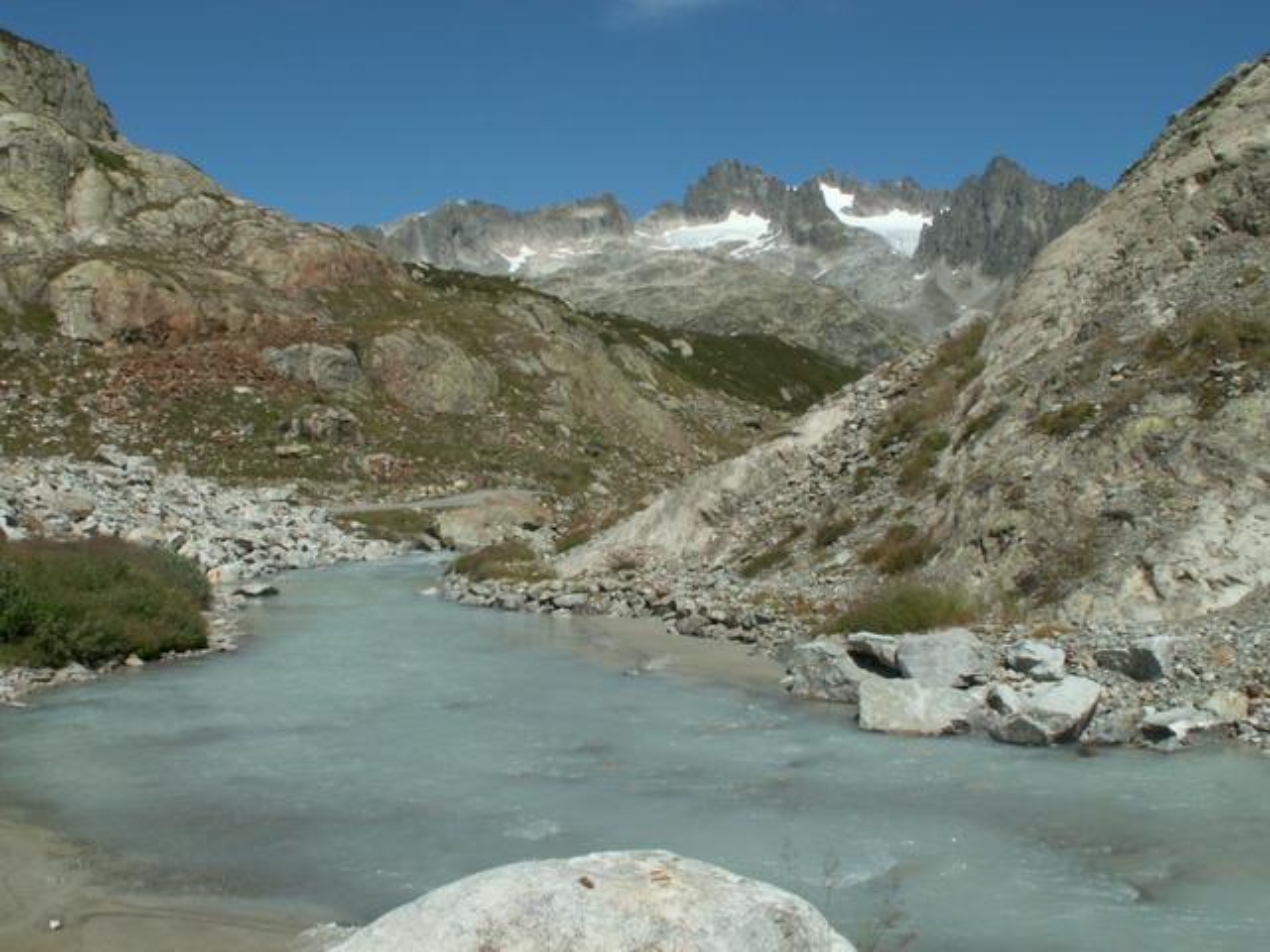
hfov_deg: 52.6
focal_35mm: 35
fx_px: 1284
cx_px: 635
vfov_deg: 40.7
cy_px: 476
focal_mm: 5.86
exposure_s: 1/250
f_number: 8
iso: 50
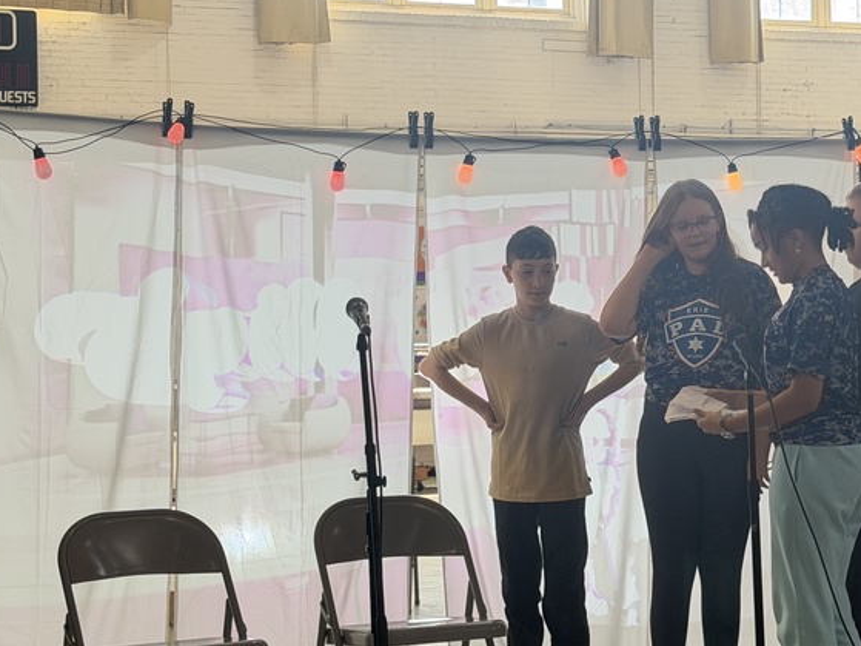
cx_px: 596
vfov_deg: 16.8
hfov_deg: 22.1
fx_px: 2188
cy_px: 276
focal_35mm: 88
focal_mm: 6.76
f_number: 1.78
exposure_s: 1/121
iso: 50
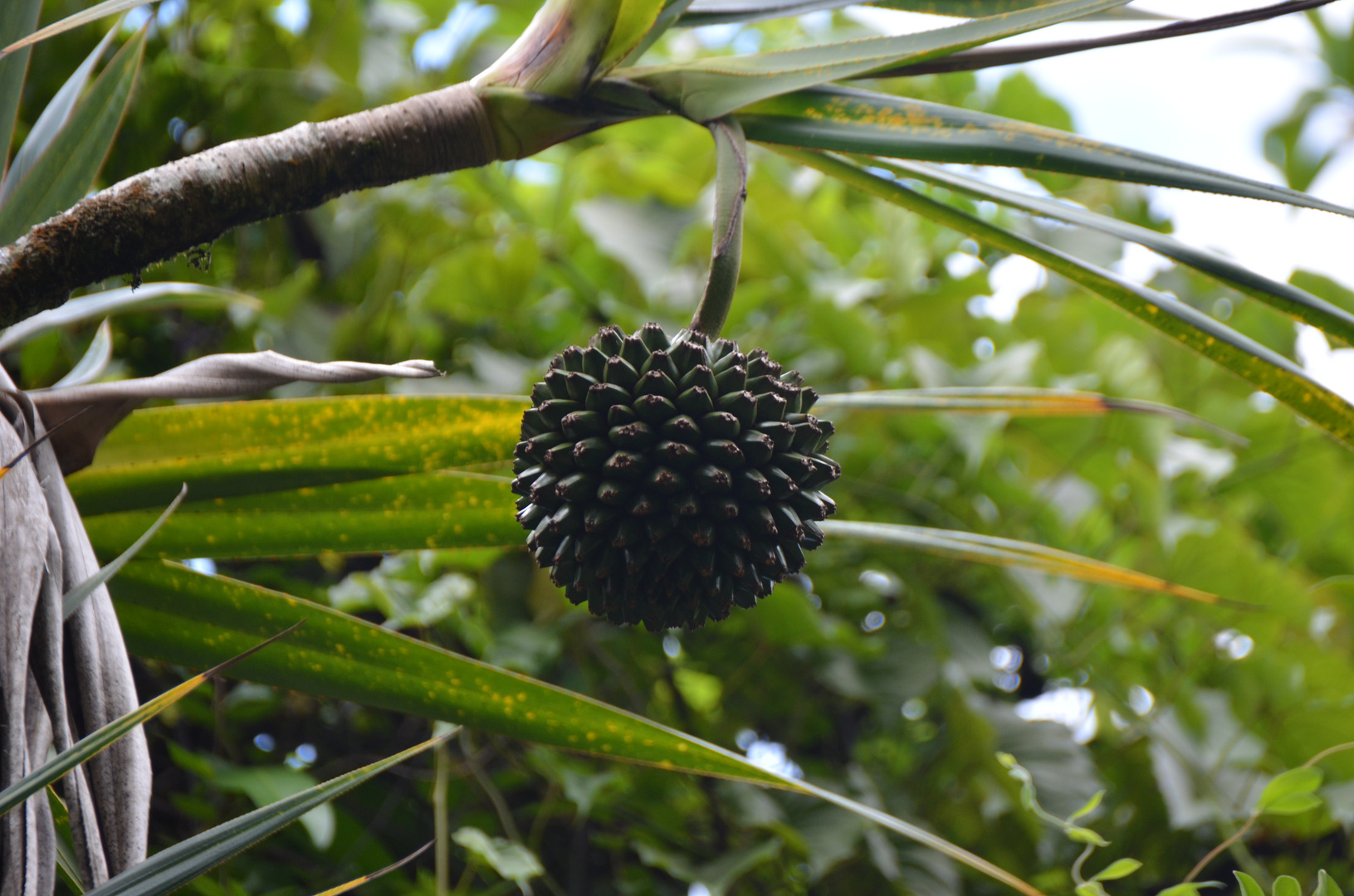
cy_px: 448
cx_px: 677
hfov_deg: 4.6
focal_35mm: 450
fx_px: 16889
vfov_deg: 3.0
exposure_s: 1/320
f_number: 5.6
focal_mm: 300
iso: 400
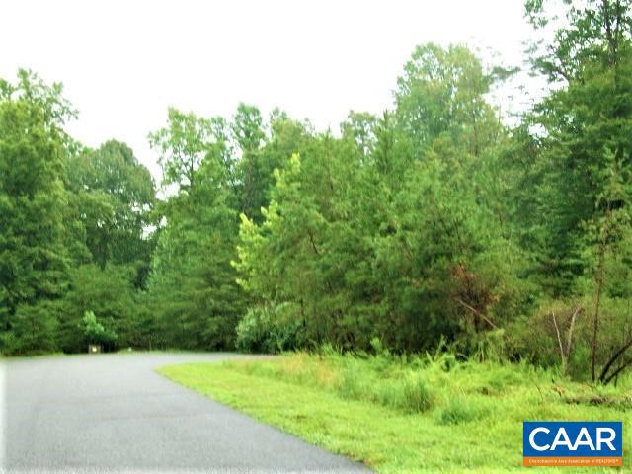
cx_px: 316
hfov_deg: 38.2
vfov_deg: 29.1
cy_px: 237
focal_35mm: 50
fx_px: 913
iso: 80
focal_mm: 8.8
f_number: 3.6
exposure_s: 1/60
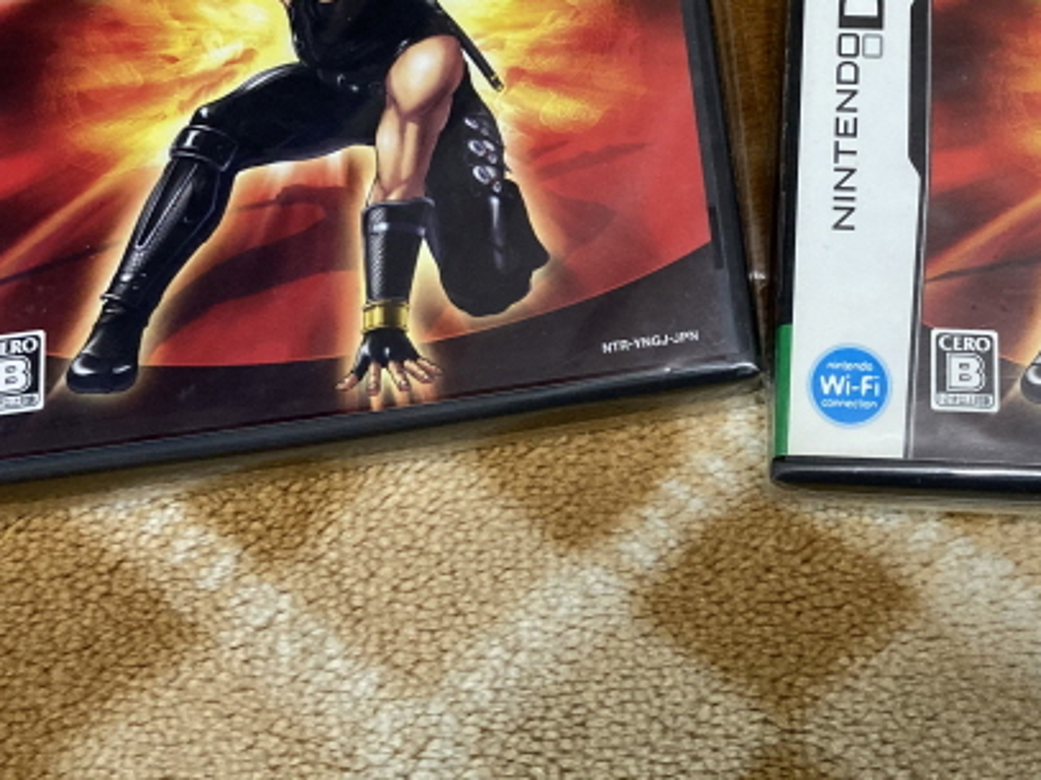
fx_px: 1654
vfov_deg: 26.0
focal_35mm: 55
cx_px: 785
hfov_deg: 34.2
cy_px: 133
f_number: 1.8
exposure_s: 1/60
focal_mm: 3.99
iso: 250
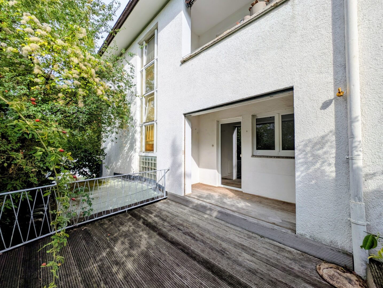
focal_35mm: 12
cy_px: 144
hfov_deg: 110.5
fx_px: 133
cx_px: 192
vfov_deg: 94.7
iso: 38
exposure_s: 1/847
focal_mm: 2.23
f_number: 1.95
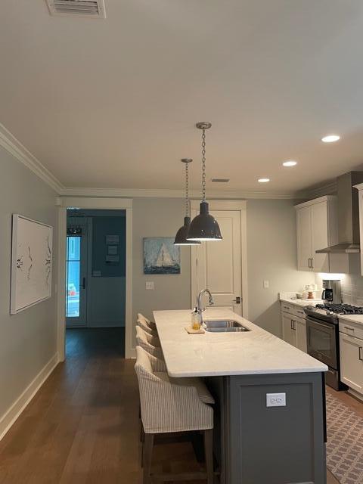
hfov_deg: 53.1
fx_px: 364
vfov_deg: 67.3
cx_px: 182
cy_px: 242
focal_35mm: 26
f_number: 1.6
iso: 125
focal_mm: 4.2
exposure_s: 1/60
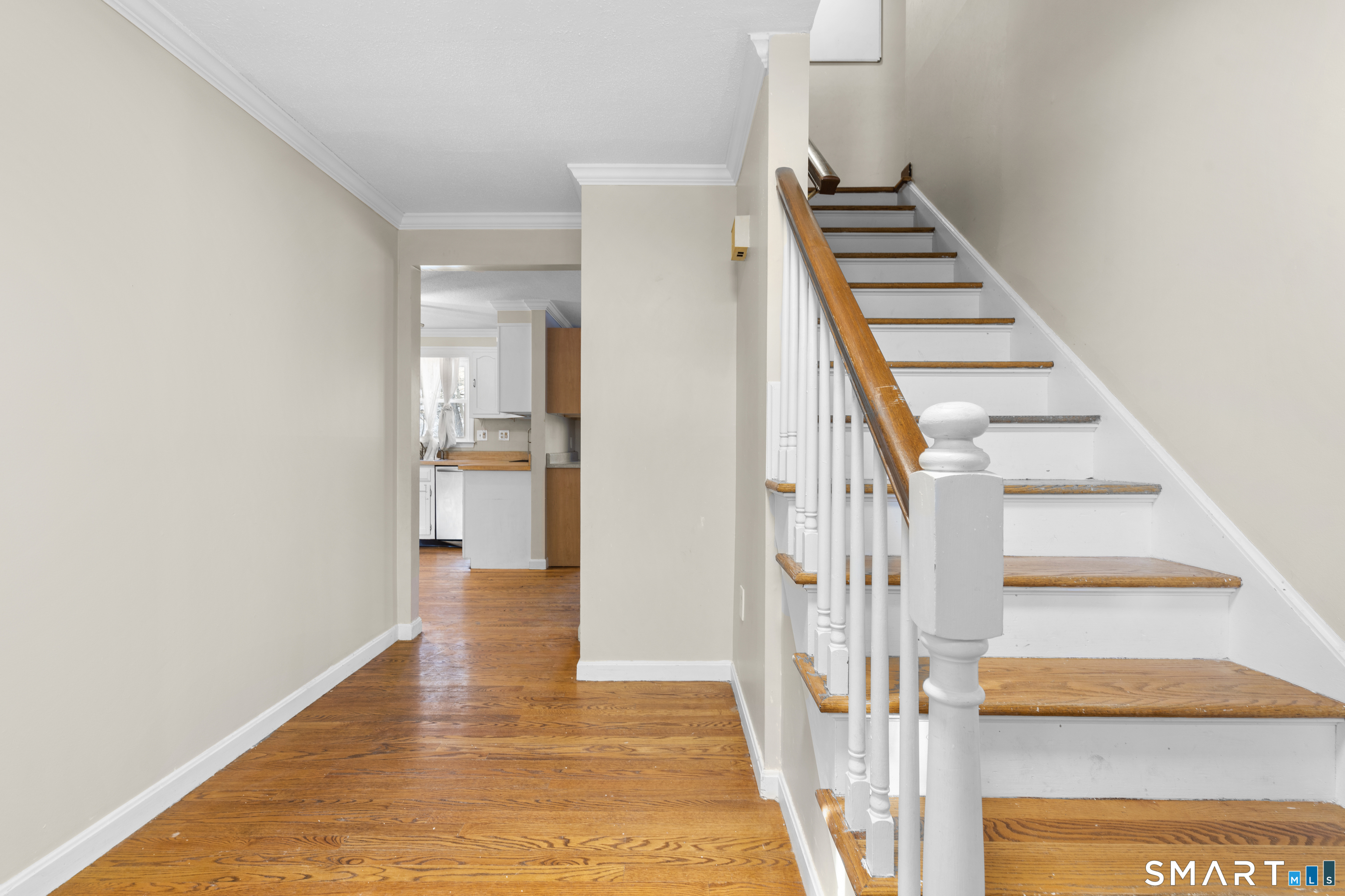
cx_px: 672
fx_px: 598
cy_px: 448
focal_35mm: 16
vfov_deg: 73.7
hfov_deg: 96.7
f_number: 9
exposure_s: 2.5
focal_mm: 16
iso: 200
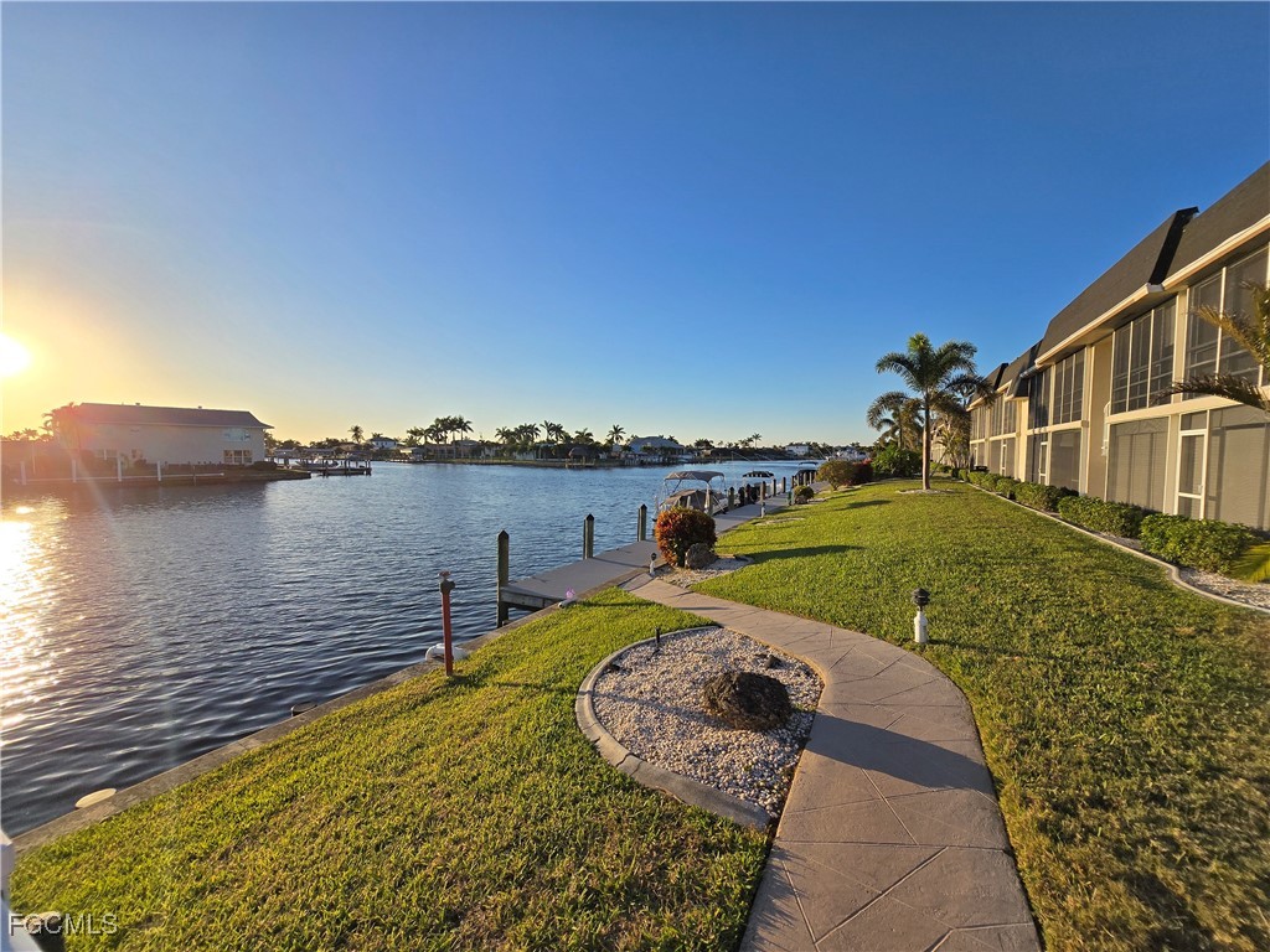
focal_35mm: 13
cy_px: 476
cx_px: 635
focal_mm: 2.2
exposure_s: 1/2715
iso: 50
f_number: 2.2
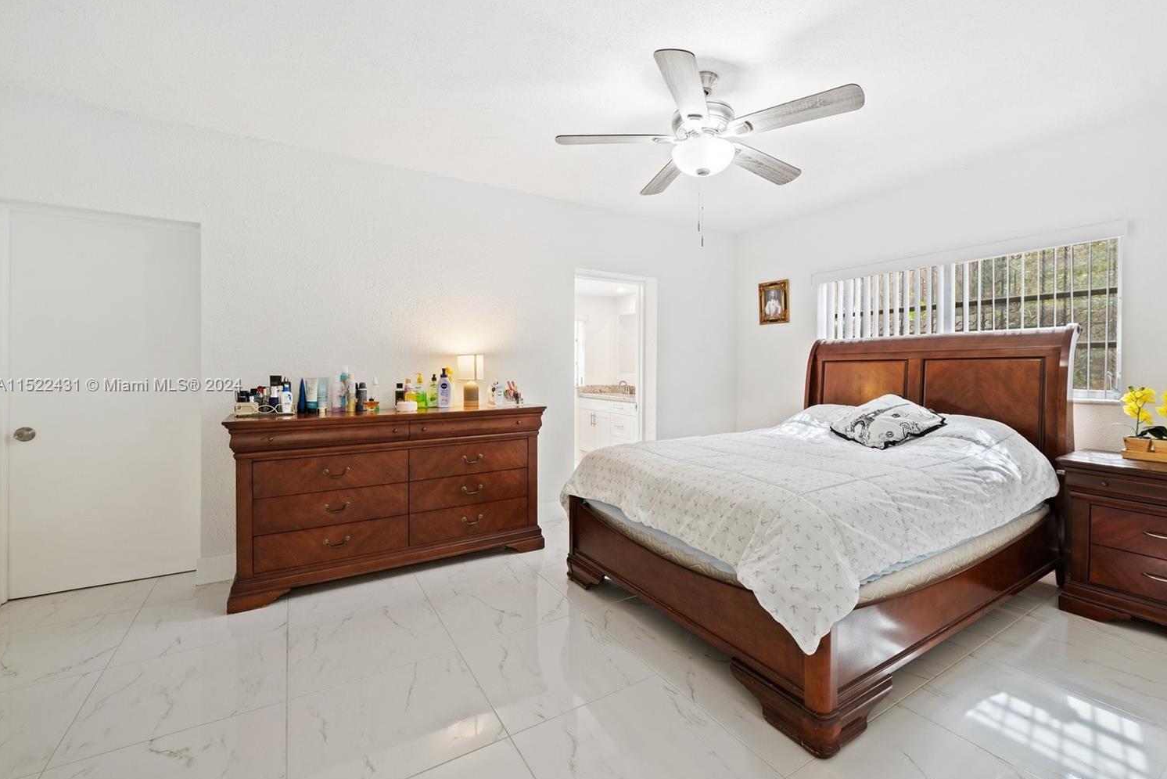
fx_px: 486
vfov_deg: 77.3
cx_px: 617
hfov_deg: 100.3
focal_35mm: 15
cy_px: 386
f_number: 8
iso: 200
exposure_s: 1/2.5
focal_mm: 14
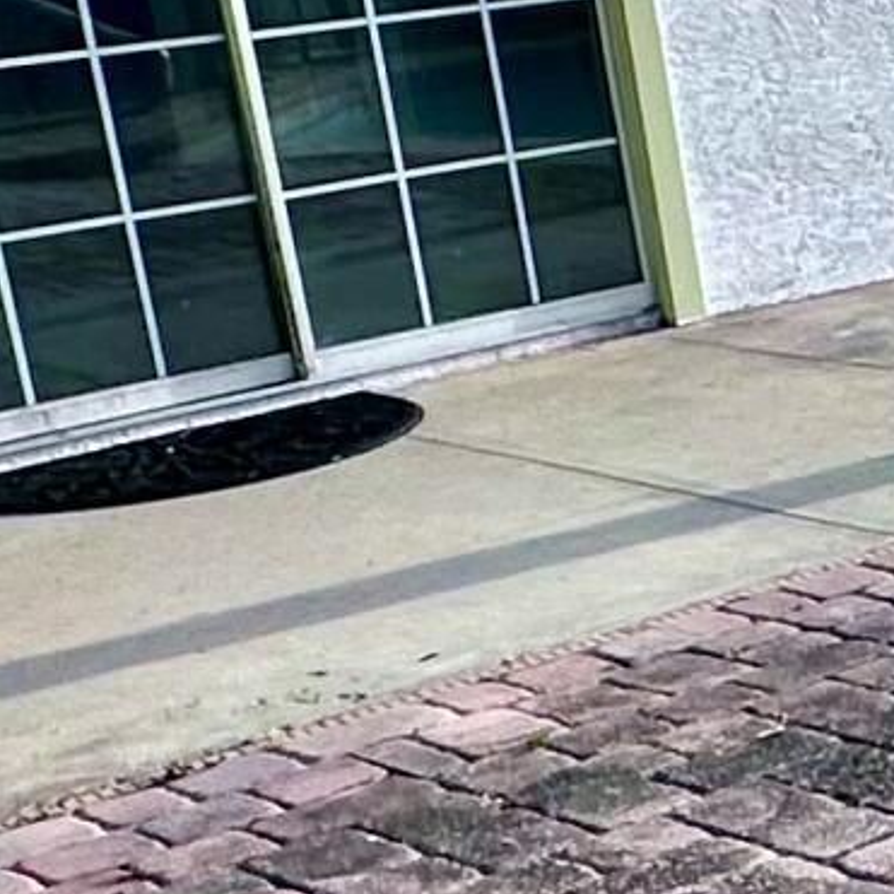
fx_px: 2922
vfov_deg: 17.4
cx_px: 2031
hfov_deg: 13.5
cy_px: 374
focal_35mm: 100
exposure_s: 1/325
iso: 40
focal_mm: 2.22
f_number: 2.2
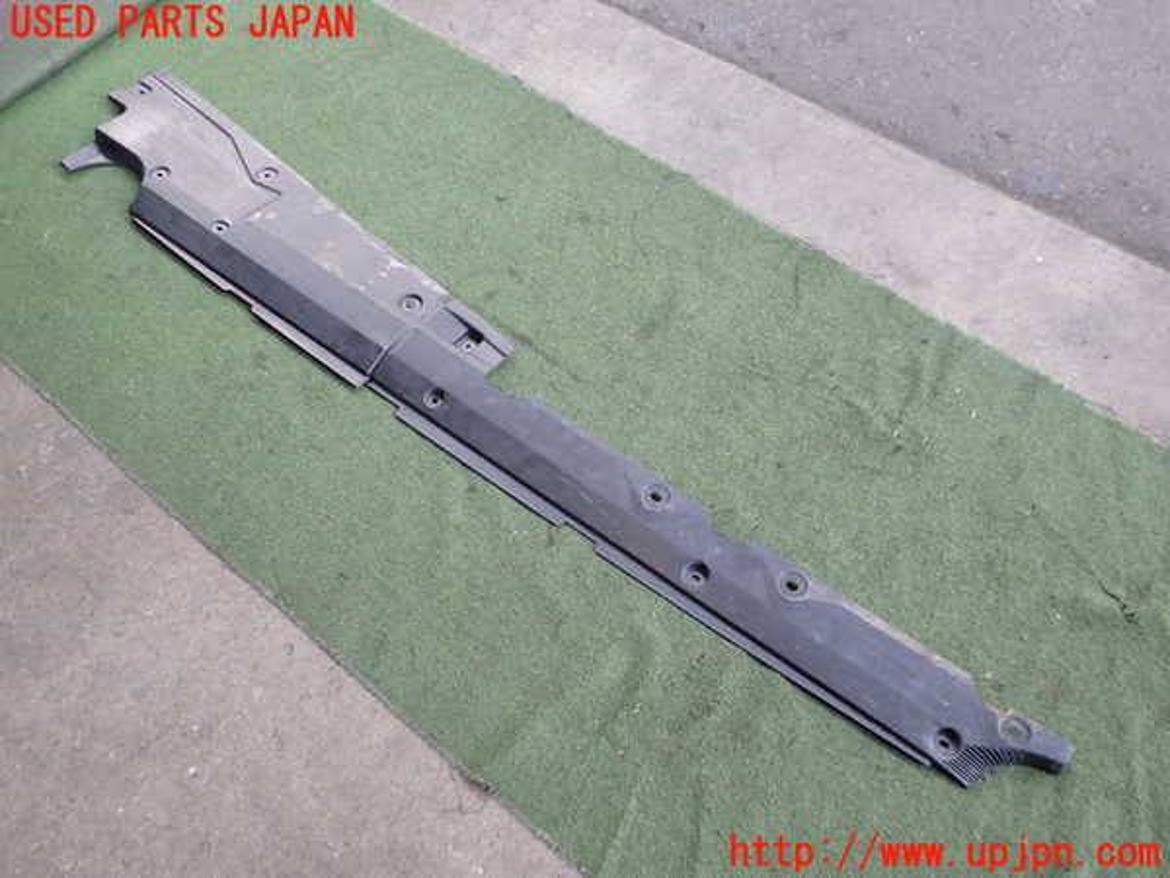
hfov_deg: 60.0
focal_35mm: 30
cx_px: 585
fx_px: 1014
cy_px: 439
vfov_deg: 46.8
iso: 160
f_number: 2.3
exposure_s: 1/125
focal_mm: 5.4
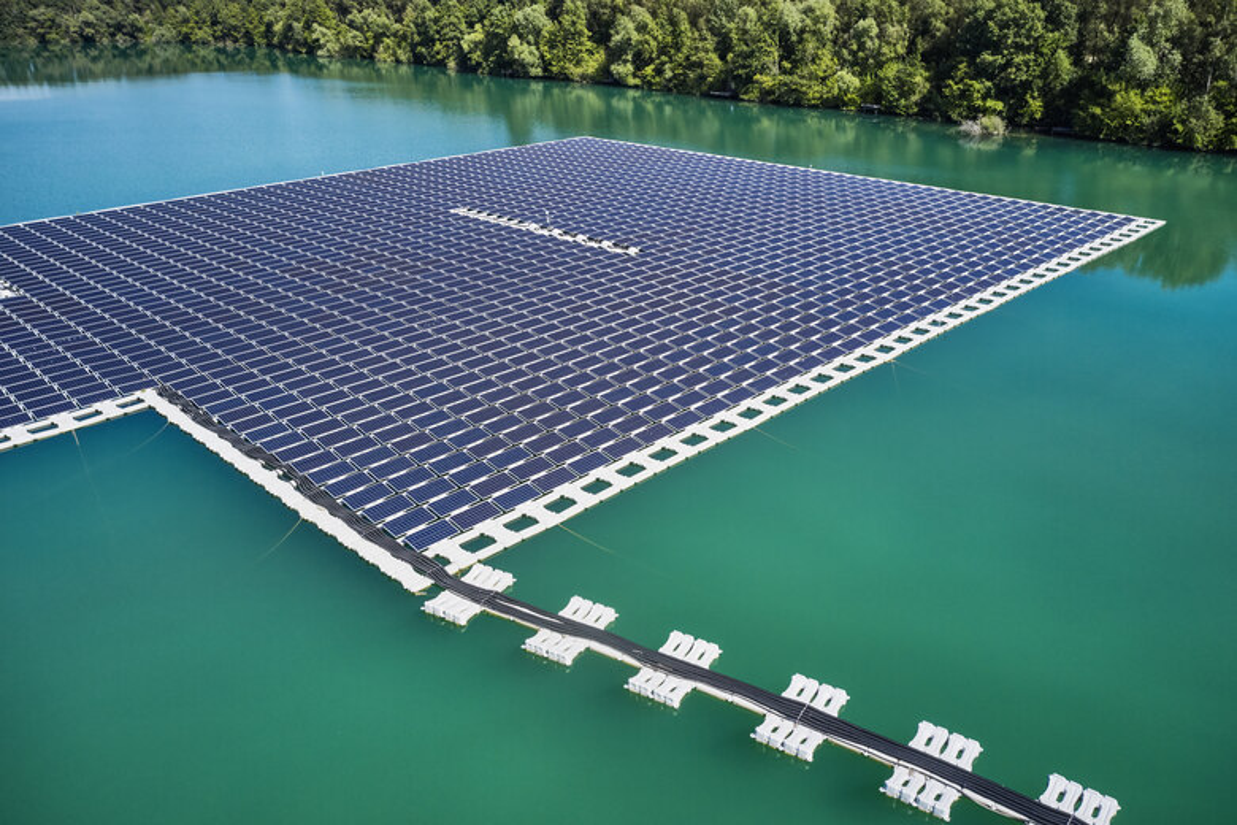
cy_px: 412
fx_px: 962
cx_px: 618
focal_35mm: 28
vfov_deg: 46.4
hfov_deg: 65.5
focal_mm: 10.26
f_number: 5.6
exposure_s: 1/640
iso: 100
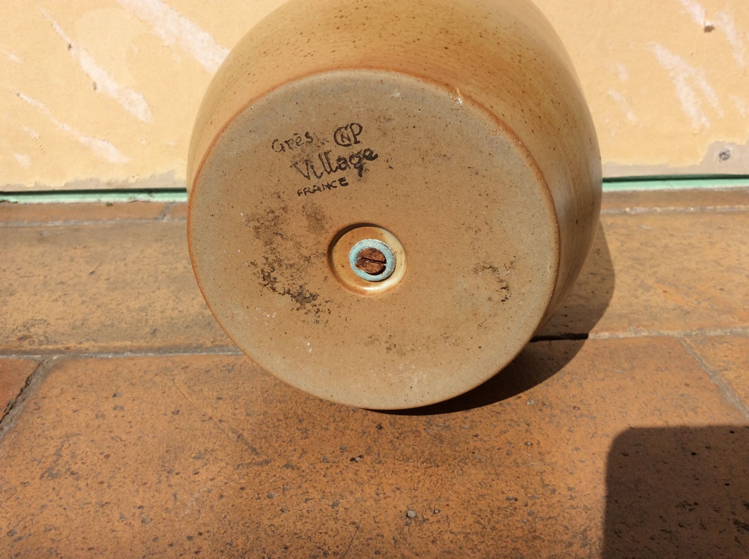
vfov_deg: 44.1
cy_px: 280
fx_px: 691
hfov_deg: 56.9
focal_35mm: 32
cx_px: 374
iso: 32
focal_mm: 3.3
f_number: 2.4
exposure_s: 1/2288
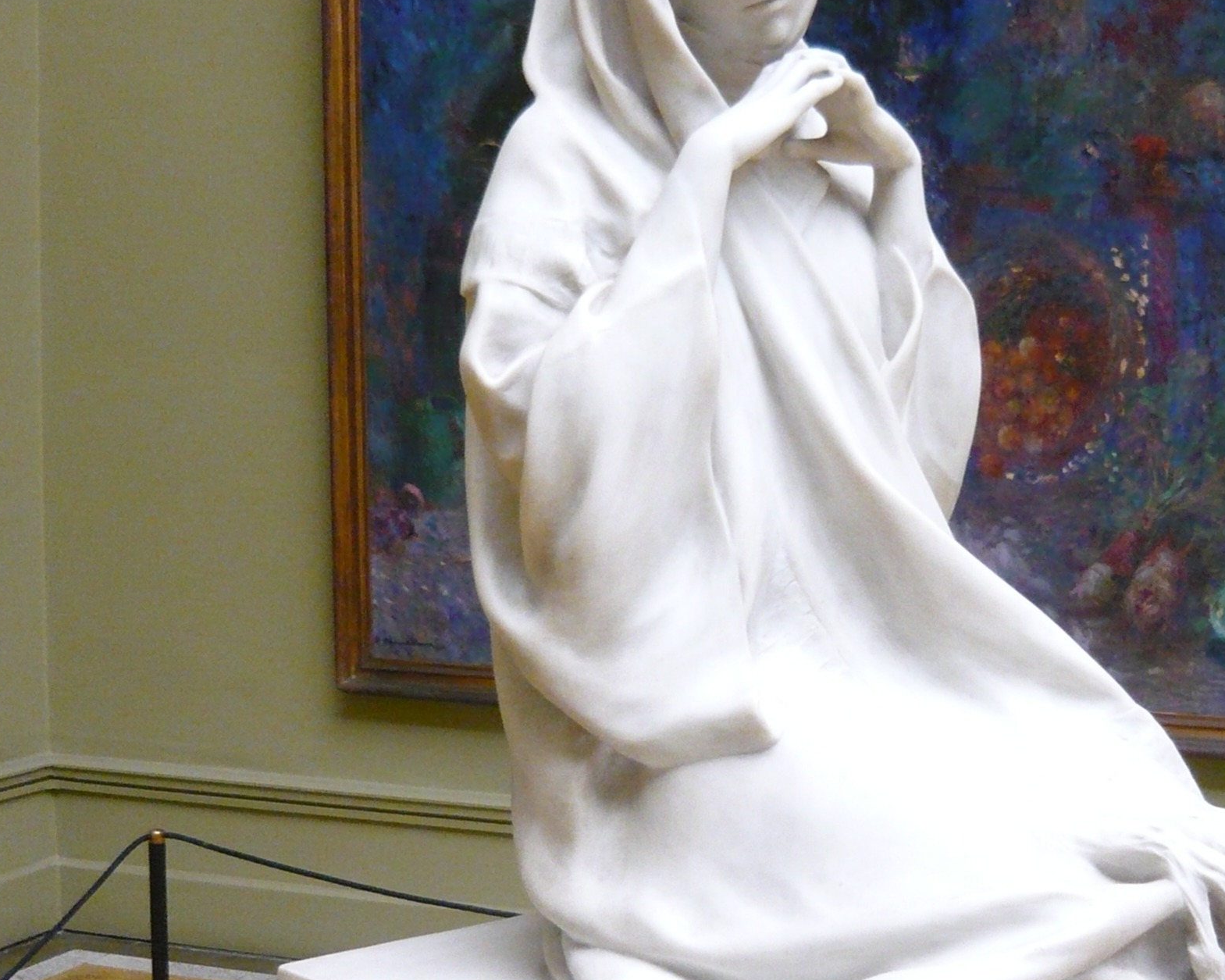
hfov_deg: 28.2
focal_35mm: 67
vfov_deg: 22.8
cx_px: 802
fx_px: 2429
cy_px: 540
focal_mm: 5.5
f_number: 2.8
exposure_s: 1/30
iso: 400
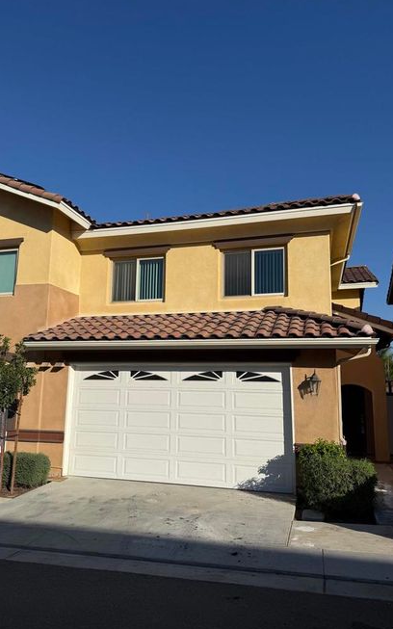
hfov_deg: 47.5
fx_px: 446
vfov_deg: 70.4
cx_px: 177
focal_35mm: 26
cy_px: 315
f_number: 1.78
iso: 80
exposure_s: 1/9091
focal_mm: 6.76
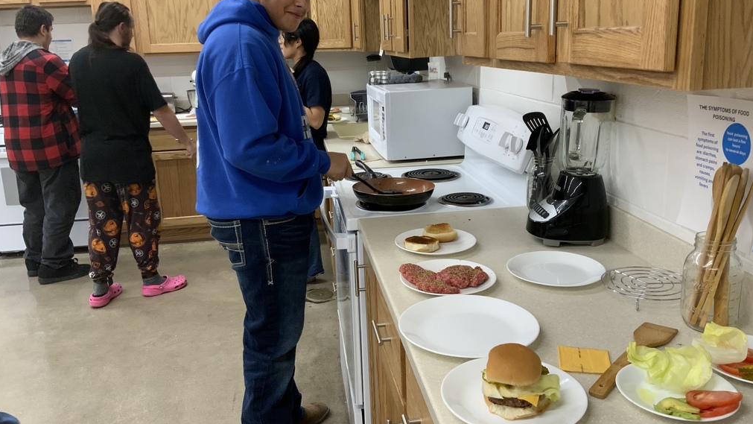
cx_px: 378
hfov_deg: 61.0
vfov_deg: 36.6
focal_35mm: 32
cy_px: 186
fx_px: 639
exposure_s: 1/60
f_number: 1.8
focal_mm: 3
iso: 100
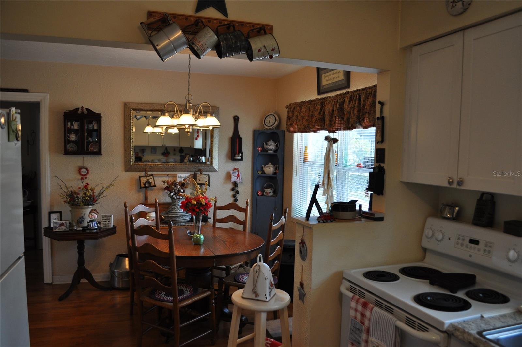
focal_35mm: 27
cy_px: 174
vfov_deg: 47.8
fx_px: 391
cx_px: 261
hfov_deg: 67.5
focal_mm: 18
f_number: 4
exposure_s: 1/60
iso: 400
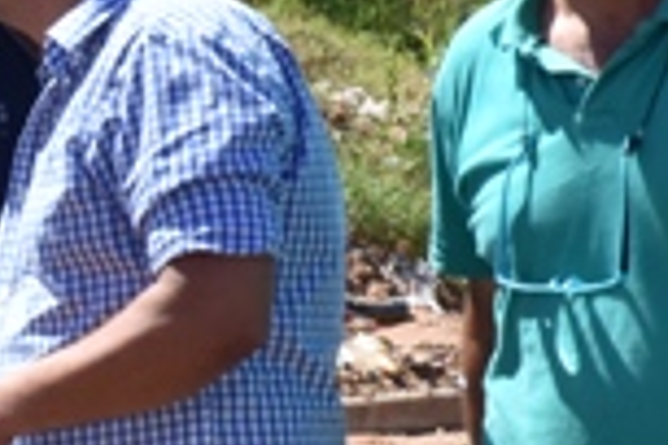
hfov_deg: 2.8
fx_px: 13797
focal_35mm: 744
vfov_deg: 1.8
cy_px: 598
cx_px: -782
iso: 200
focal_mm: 95
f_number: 11
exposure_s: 1/320
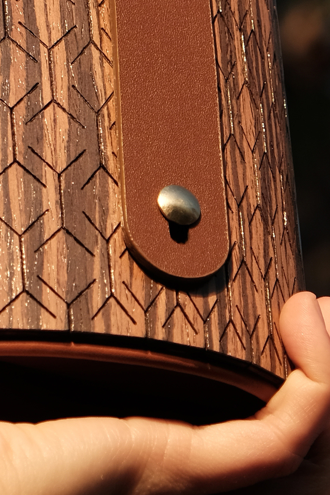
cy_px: 244
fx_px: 4701
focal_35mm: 342
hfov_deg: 4.0
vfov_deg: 6.0
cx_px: -33
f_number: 5.6
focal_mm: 55
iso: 200
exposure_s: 1/300
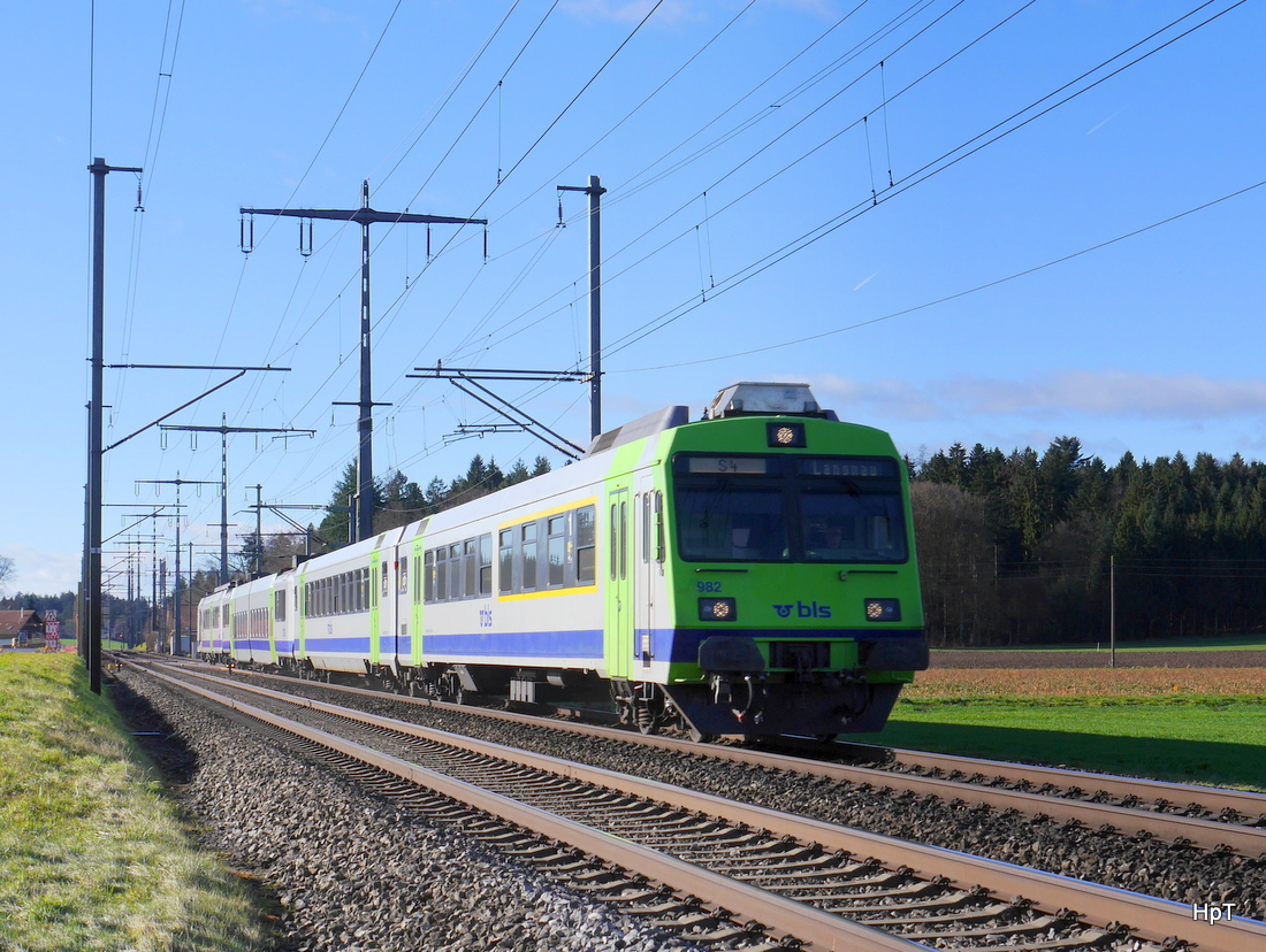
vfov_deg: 31.6
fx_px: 1685
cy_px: 476
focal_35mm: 46
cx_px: 633
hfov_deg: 41.2
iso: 160
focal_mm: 23
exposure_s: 1/400
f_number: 9
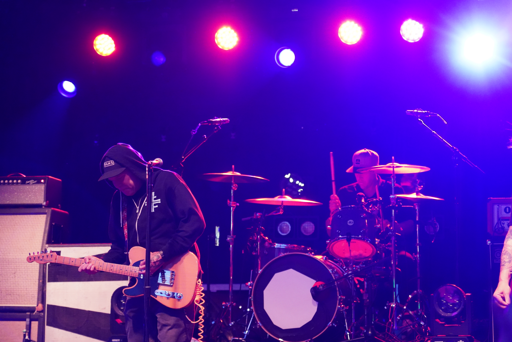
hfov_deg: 19.6
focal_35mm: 104
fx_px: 1479
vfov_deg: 13.2
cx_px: 256
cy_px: 171
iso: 12800
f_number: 4
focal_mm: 104
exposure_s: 1/125
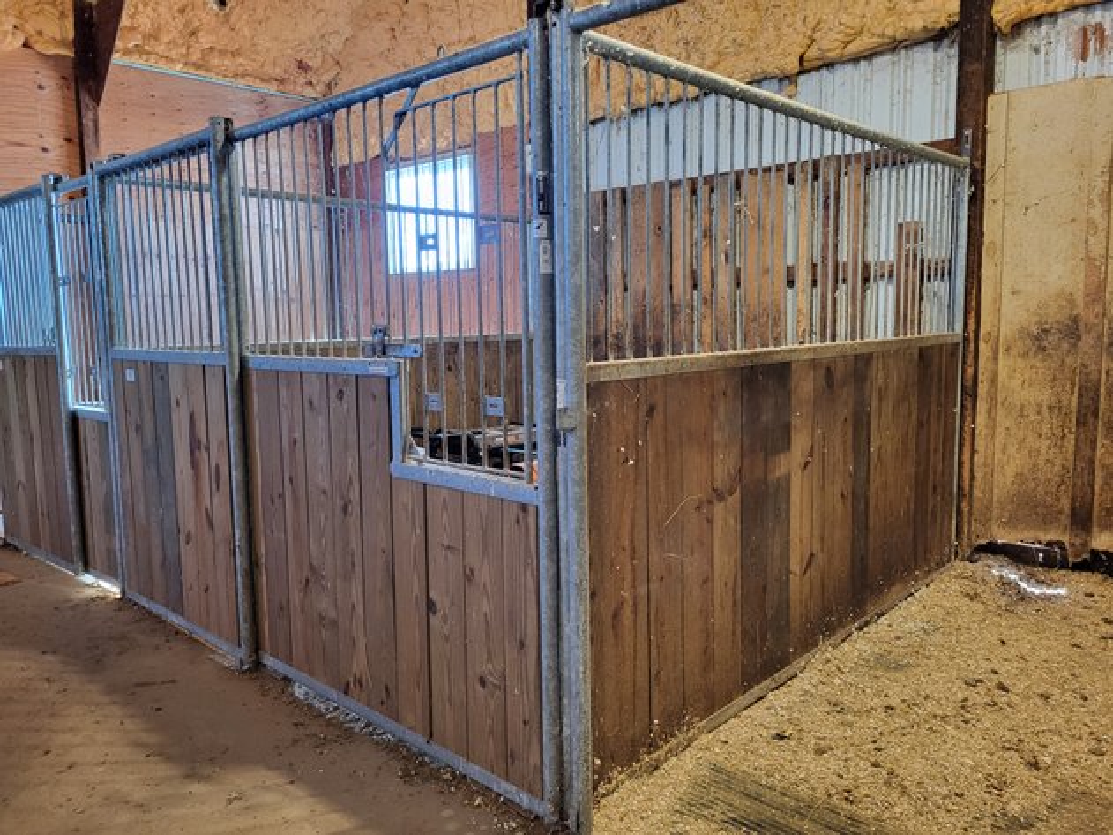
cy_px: 418
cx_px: 556
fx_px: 836
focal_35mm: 26
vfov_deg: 53.0
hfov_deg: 67.3
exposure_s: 1/40
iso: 320
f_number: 1.8
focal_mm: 5.4
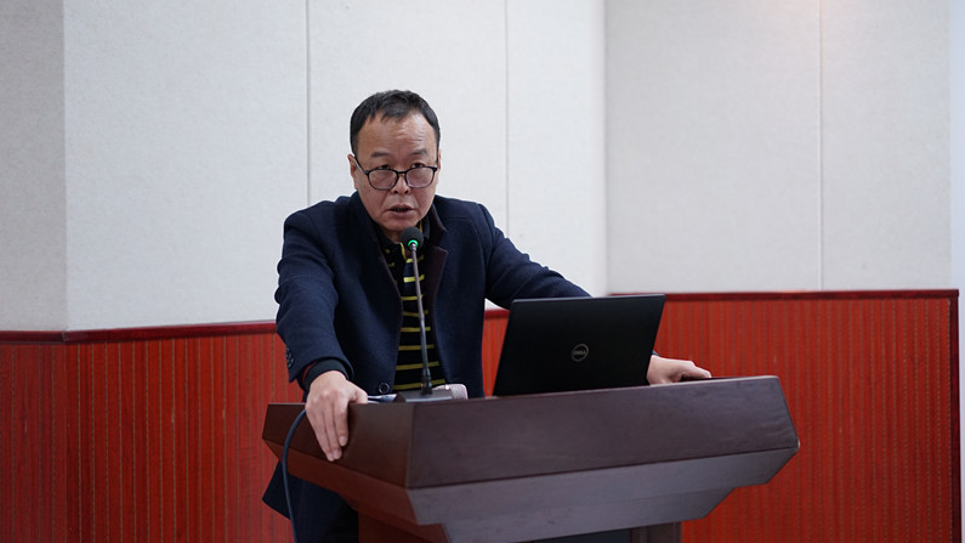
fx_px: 1484
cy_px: 237
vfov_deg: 20.7
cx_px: 484
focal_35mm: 58
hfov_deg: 36.0
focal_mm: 55
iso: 1250
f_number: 2
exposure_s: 1/250
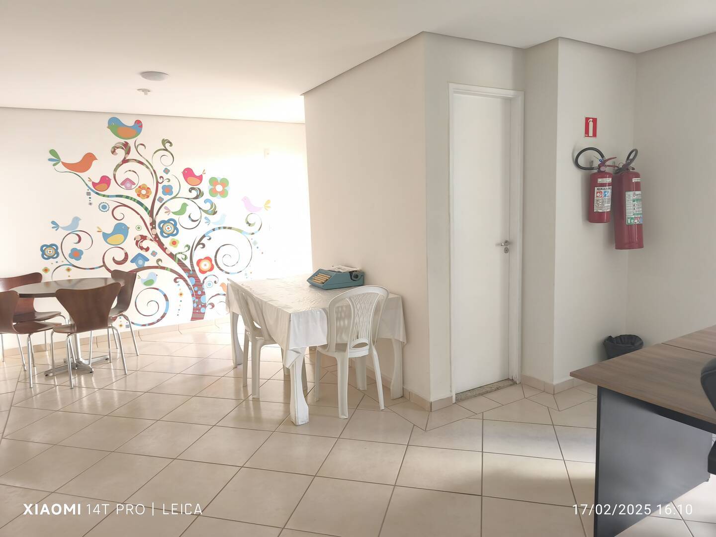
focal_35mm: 23
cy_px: 268
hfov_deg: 73.9
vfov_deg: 58.9
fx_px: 476
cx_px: 358
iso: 400
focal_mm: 6.57
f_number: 1.6
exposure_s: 1/60
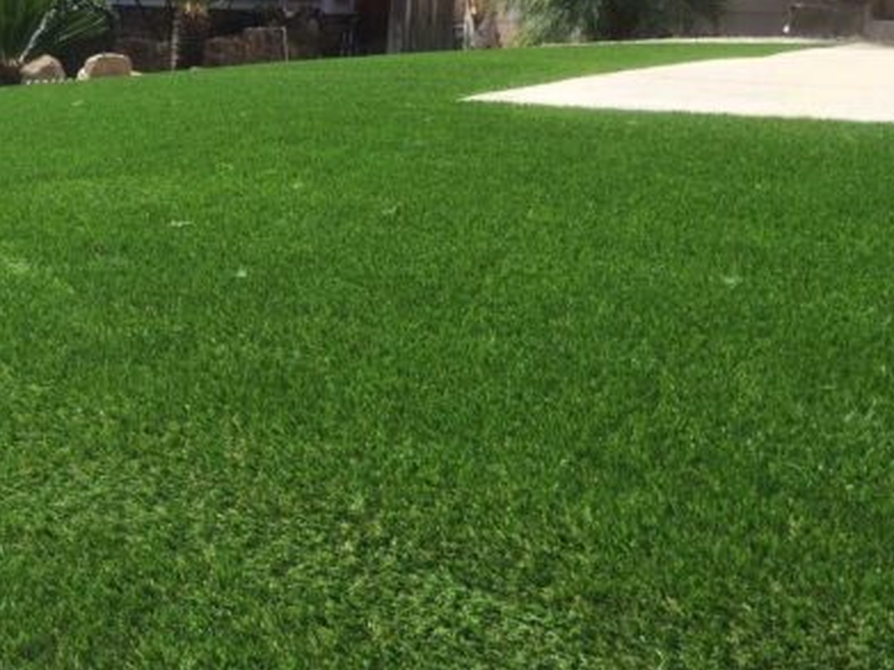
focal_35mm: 59
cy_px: 121
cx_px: 105
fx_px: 1523
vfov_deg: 24.4
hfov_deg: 31.3
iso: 32
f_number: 2.2
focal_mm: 4.12
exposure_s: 1/1282
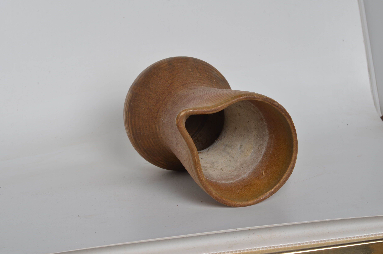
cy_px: 127
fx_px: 796
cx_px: 192
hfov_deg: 27.0
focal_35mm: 75
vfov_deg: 18.1
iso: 100
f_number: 14
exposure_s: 1/125
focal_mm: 50
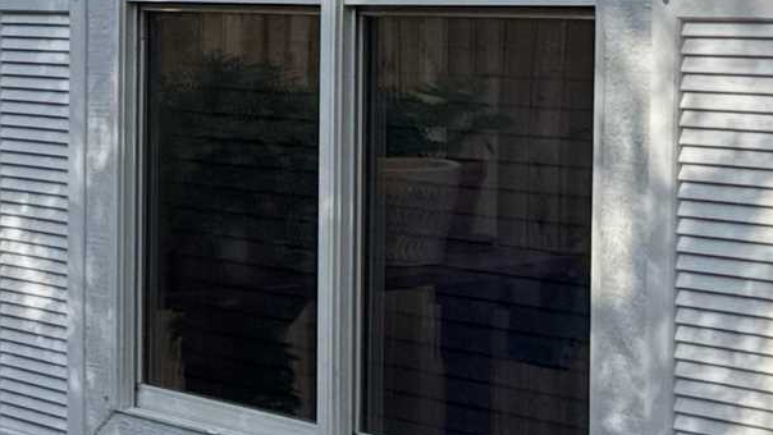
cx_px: -269
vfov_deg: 9.1
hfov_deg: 15.3
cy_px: 174
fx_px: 2727
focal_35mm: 133
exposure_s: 1/3247
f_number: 1.78
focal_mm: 6.76
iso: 80
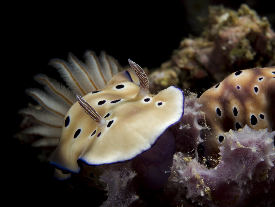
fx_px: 953
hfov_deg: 16.4
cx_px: 138
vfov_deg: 12.3
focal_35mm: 120
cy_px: 104
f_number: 18
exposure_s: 1/250
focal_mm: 60
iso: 200
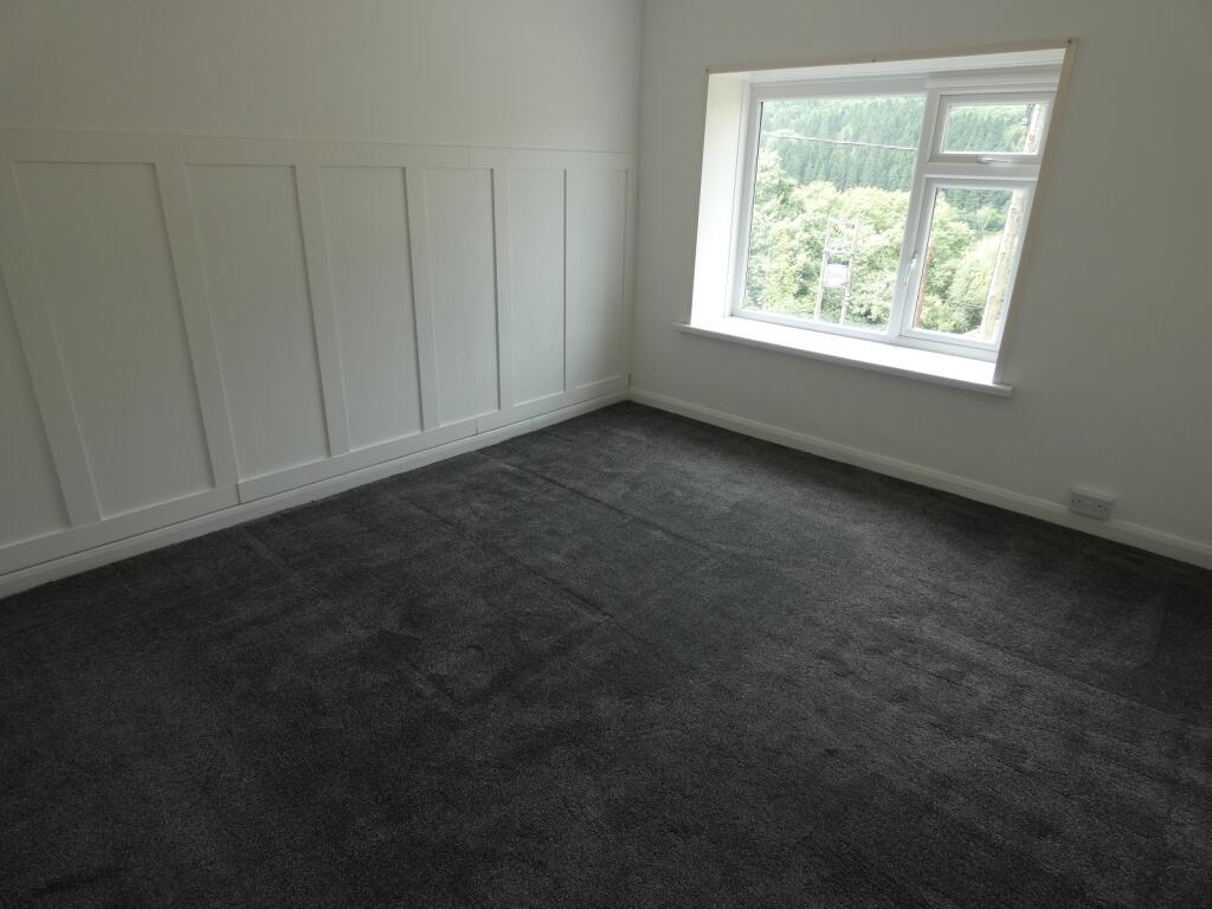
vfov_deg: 66.0
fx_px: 700
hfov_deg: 81.7
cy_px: 454
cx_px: 606
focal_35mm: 20
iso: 80
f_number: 2.8
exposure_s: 1/80
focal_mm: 3.6
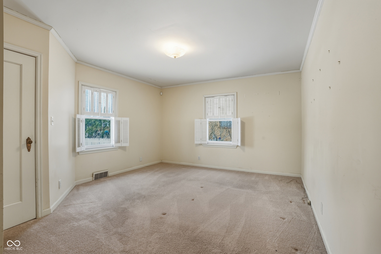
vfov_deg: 73.8
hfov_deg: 96.7
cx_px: 190
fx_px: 169
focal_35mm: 16
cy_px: 127
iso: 250
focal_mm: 16
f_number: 9
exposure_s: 1/50
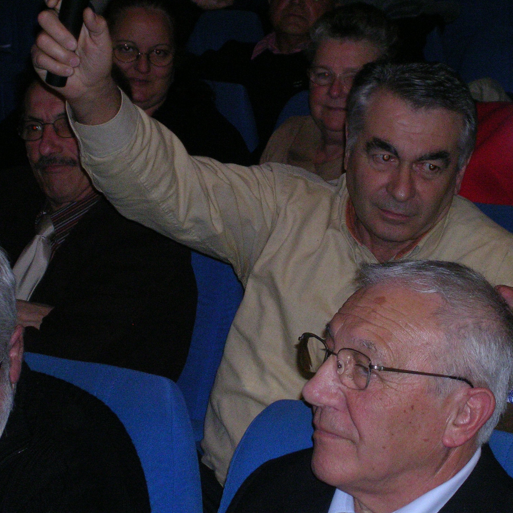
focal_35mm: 136
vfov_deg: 12.8
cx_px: 303
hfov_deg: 12.8
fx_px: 2280
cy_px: 256
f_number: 4.9
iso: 200
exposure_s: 1/60.1
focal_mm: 17.4
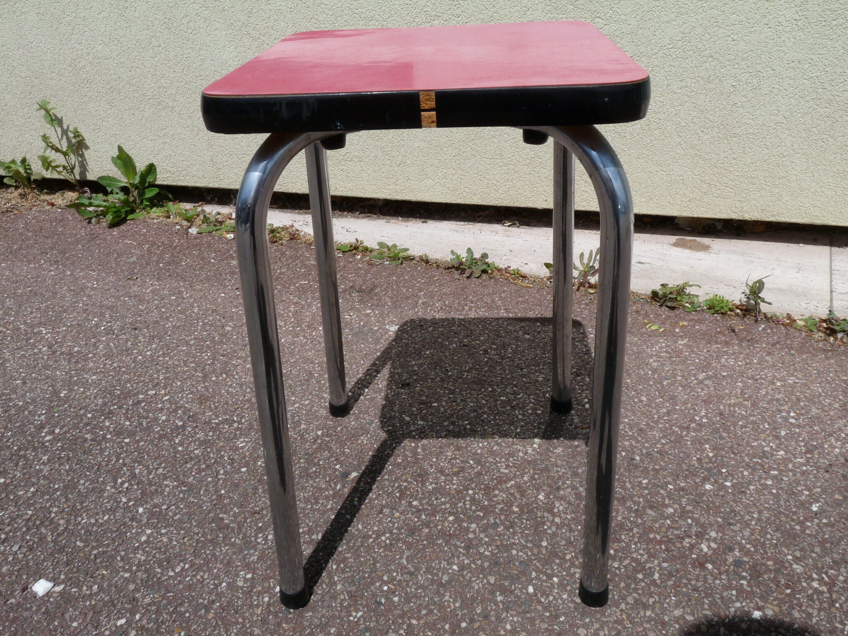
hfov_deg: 65.3
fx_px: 661
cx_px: 424
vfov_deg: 51.4
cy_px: 318
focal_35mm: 27
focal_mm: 4.8
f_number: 8
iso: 100
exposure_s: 1/400
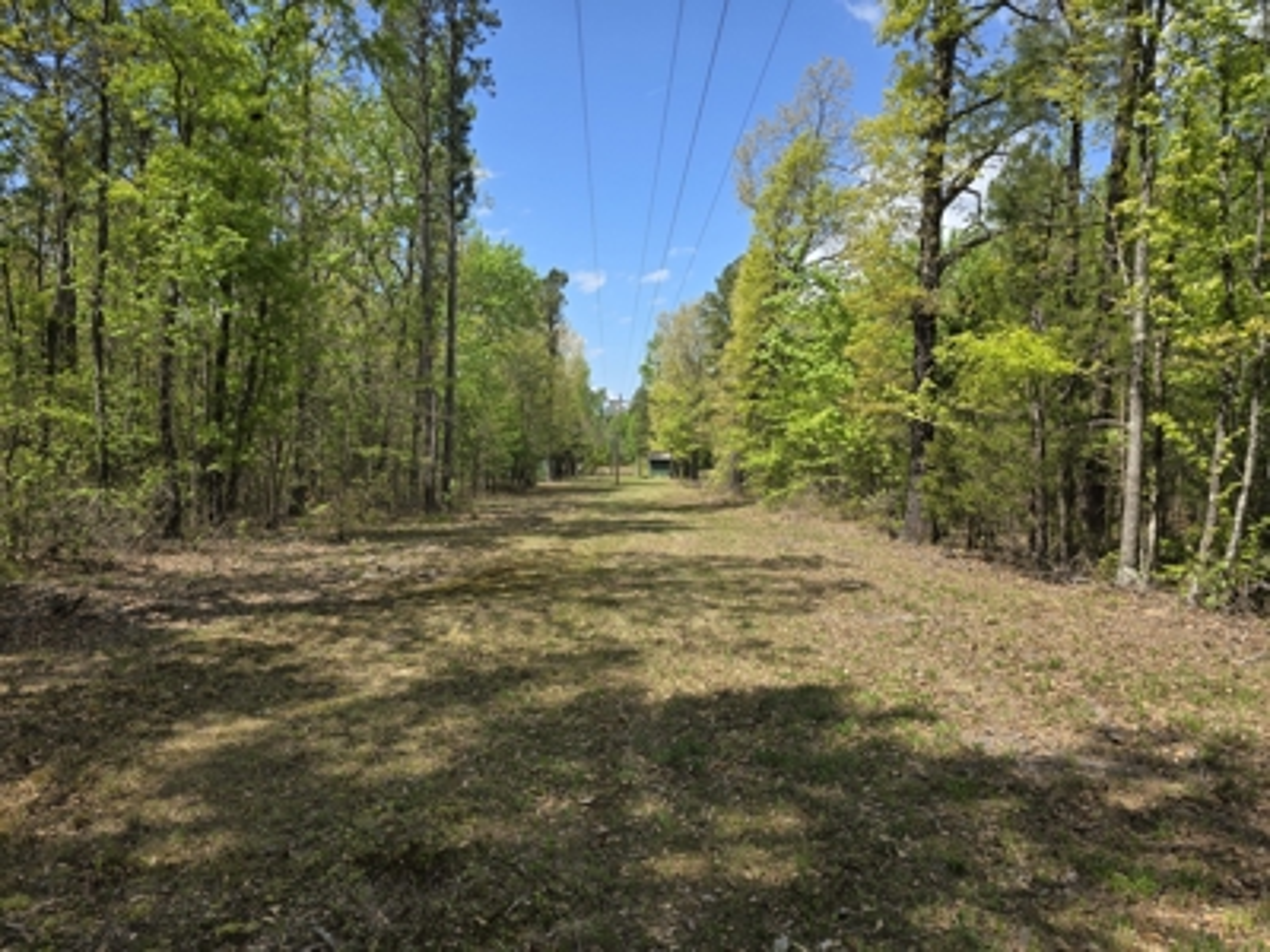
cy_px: 476
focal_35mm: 23
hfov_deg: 73.9
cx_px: 635
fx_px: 844
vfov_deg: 58.9
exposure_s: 1/598
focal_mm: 6.3
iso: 12
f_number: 1.7
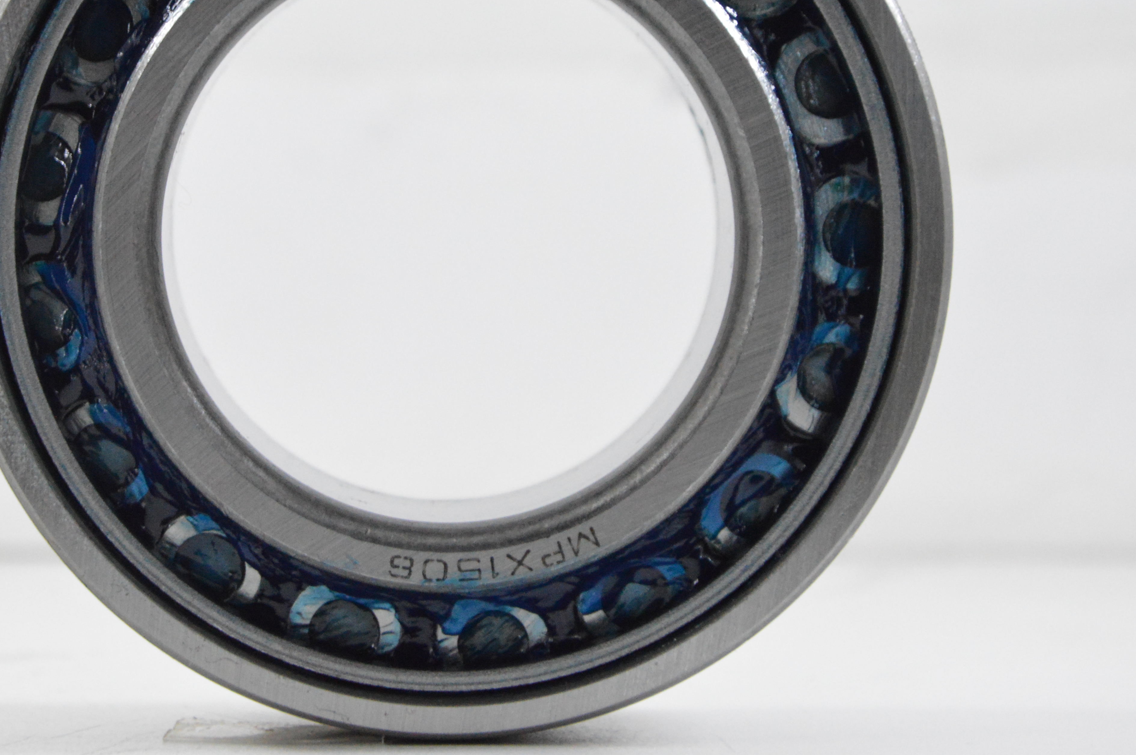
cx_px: 442
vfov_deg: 7.7
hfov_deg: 11.5
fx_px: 5637
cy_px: 191
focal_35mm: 179
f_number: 8
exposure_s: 1/100
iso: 3200
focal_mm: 75
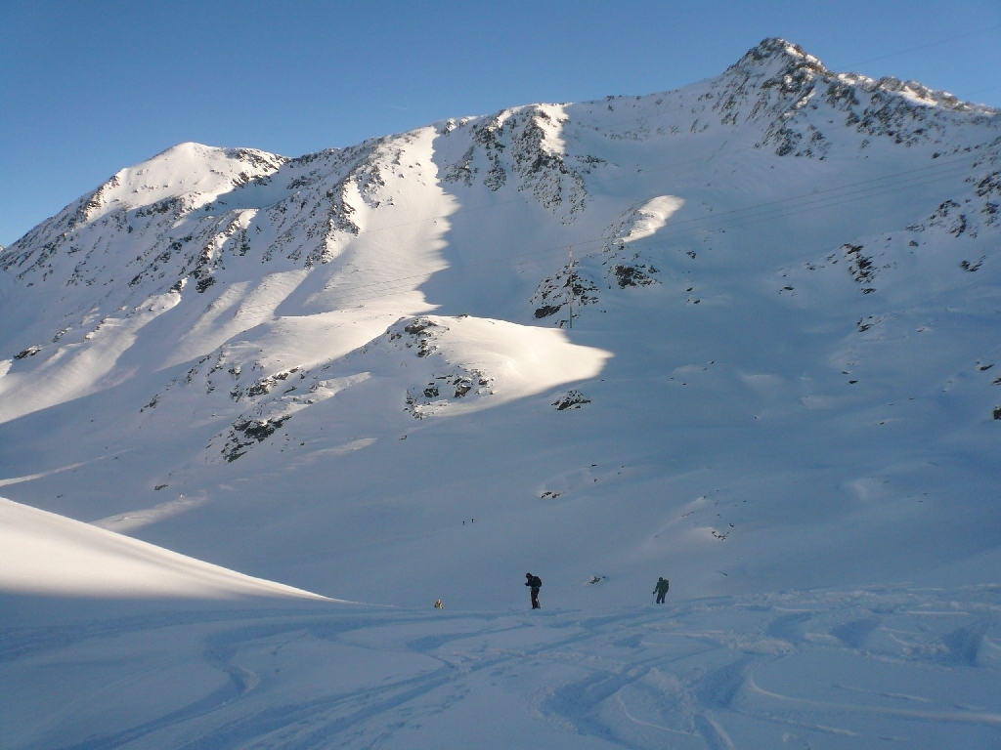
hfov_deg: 63.4
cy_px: 375
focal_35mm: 28
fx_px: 810
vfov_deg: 49.7
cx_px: 500
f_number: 8
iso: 100
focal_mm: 4.6
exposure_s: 1/320
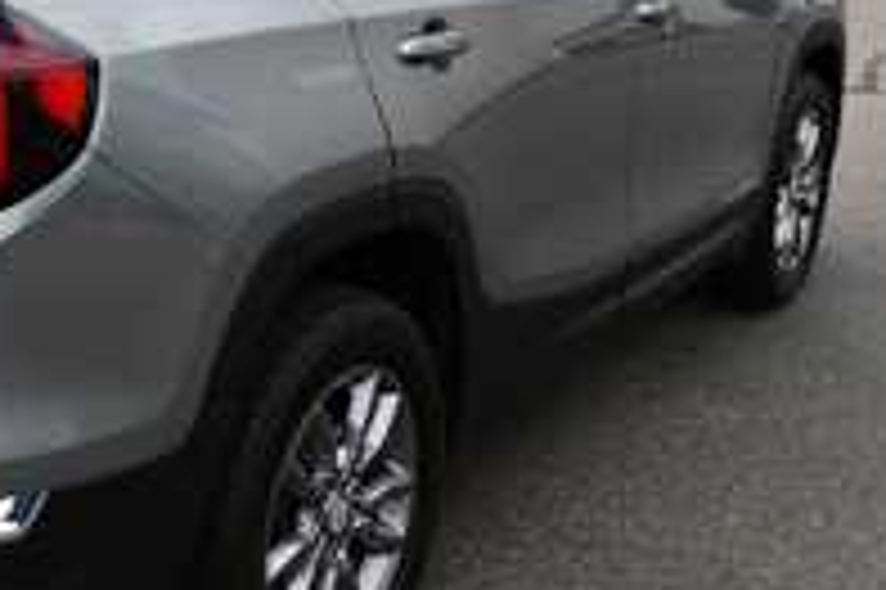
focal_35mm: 61
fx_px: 1500
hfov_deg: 31.0
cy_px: 191
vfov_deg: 22.1
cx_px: 49
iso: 200
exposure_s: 1/250
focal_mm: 20
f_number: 8
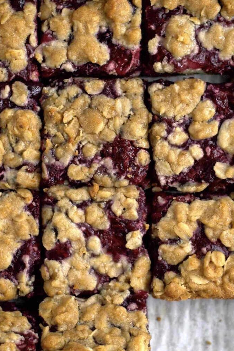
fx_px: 838
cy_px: 173
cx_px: 132
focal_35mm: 86
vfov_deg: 23.6
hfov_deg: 15.9
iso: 200
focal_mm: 50
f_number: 2.8
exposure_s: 1/125
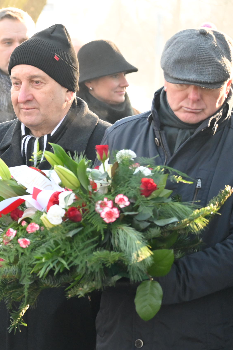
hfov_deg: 5.4
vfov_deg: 8.1
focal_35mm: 255
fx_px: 2476
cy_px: 182
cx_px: -45
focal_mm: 104
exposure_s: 1/500
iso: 2200
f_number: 5
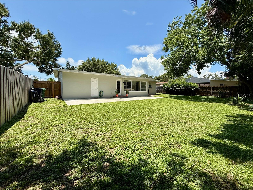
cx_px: 126
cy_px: 95
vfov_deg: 85.7
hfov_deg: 102.1
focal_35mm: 14
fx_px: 102
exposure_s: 1/2092
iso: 50
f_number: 2.2
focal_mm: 2.22
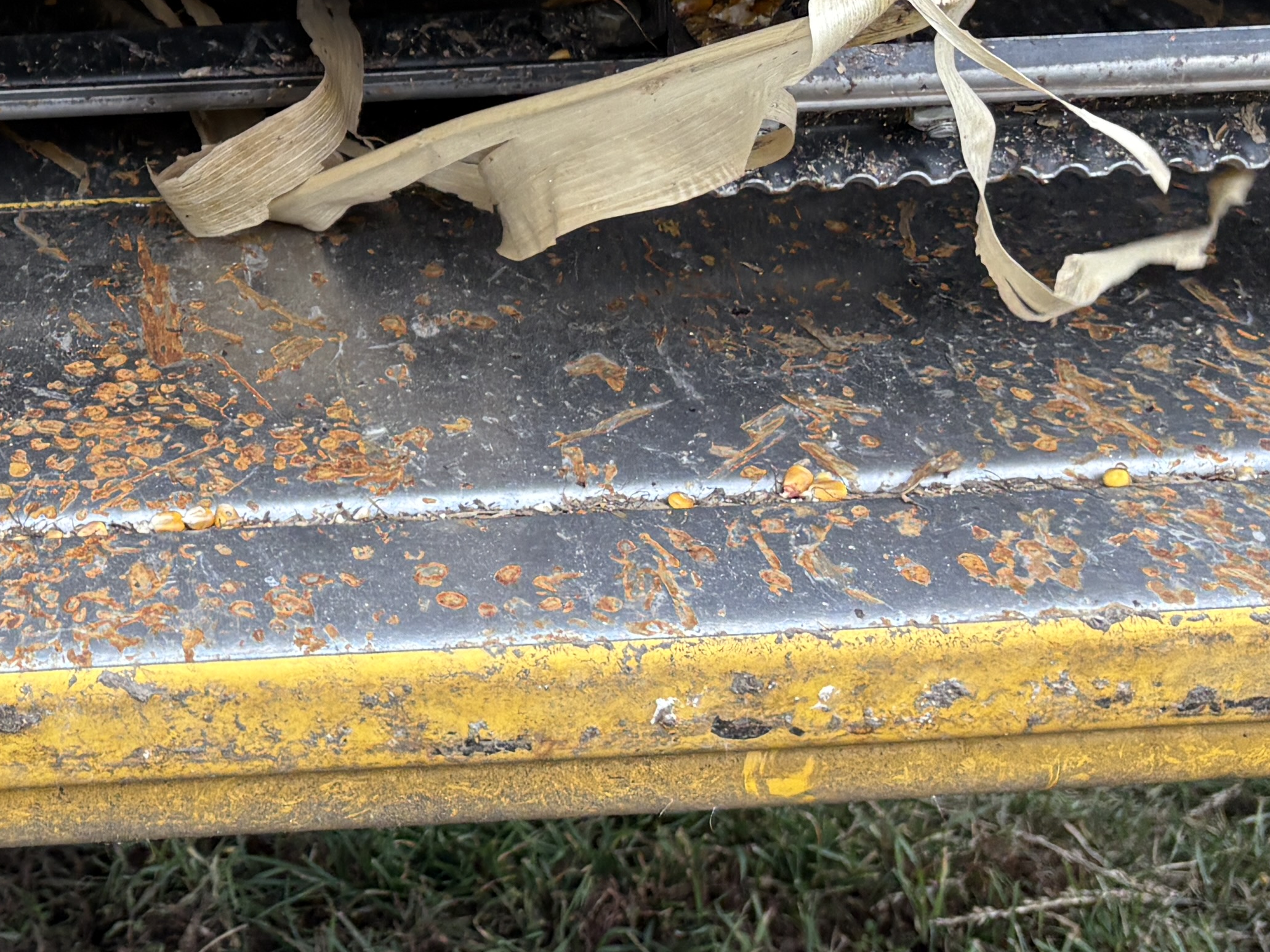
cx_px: 59
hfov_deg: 25.9
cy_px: 202
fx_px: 2641
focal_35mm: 72
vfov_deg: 20.2
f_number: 1.6
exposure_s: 1/121
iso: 64
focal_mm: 5.96
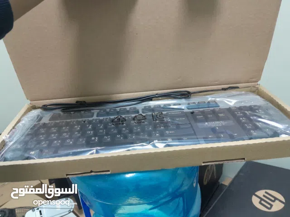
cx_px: 145
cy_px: 108
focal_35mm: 26
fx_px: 218
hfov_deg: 67.3
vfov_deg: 53.1
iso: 400
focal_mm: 3.98
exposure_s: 1/33
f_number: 1.8
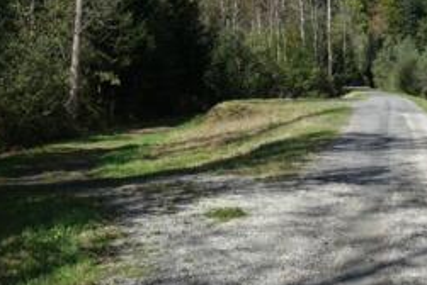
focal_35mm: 63
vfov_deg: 20.1
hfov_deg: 31.5
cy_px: -68
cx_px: 296
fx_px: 748
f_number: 4
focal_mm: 8.8
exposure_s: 1/800
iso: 125
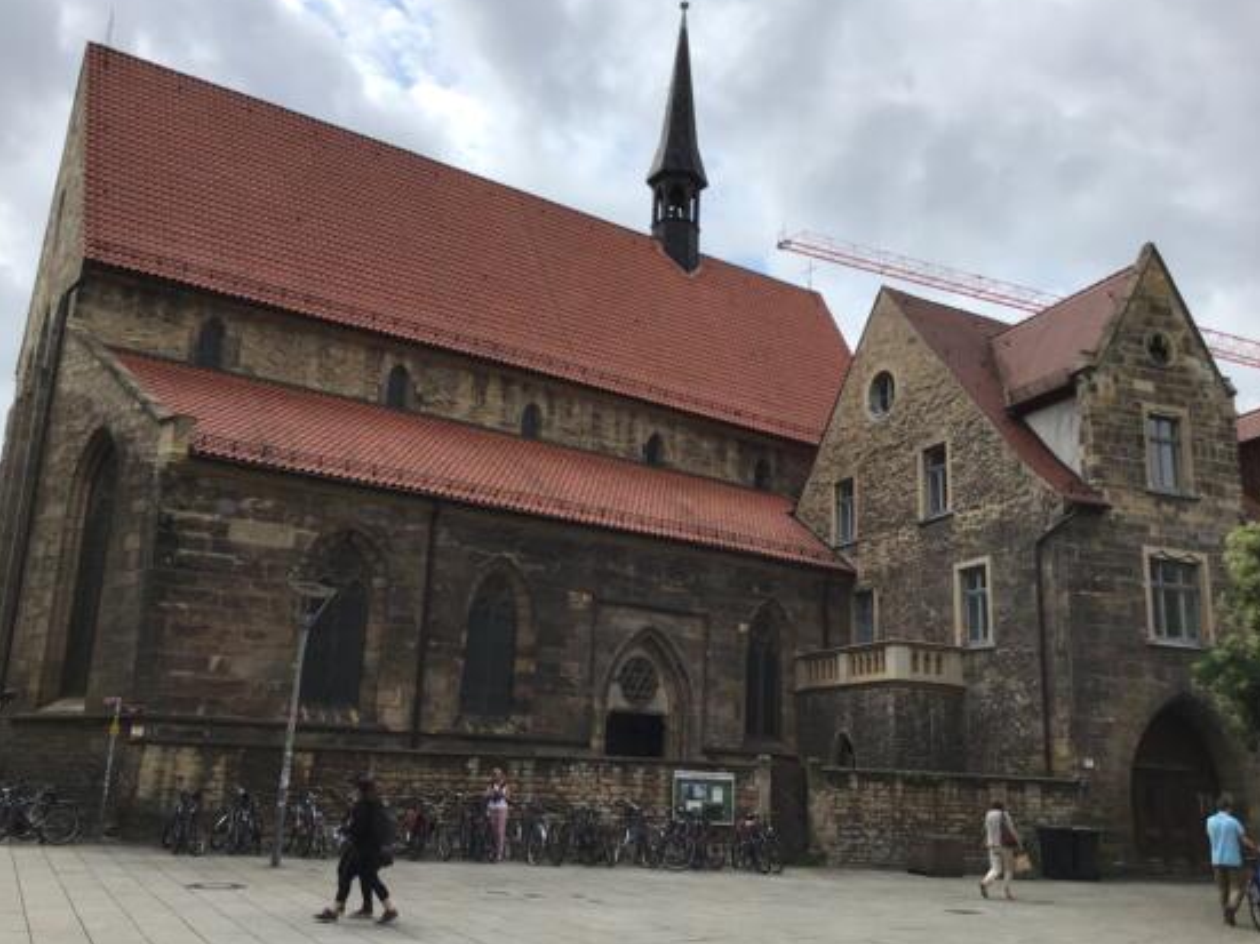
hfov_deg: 55.4
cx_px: 628
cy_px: 469
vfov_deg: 42.9
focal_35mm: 33
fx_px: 1201
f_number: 2.4
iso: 25
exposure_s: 1/1852
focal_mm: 3.3
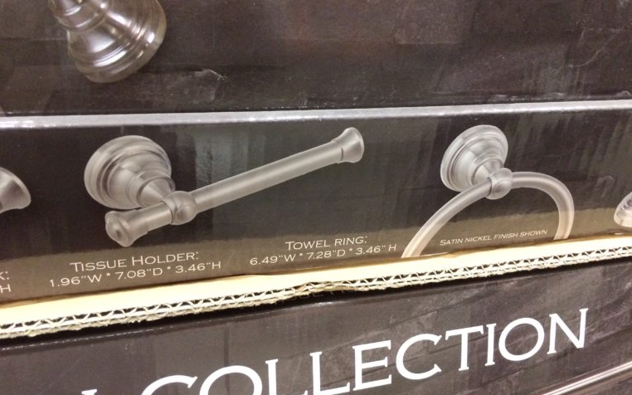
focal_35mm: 31
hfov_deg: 61.2
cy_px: 173
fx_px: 534
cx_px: 317
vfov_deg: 40.5
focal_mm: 4.15
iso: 250
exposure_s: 1/30
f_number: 2.2
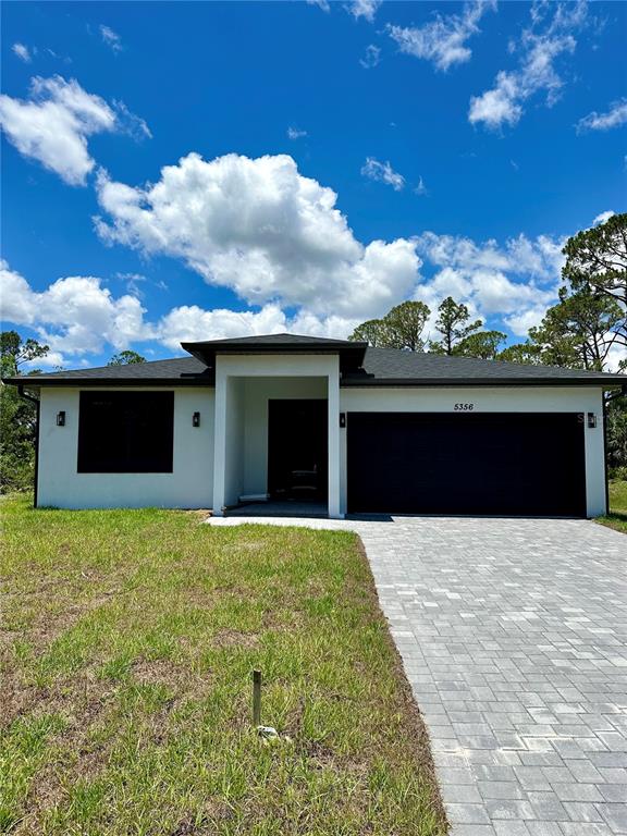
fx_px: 580
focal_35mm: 24
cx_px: 314
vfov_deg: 71.6
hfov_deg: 56.8
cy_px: 418
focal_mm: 6.86
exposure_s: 1/7042
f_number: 1.78
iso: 80
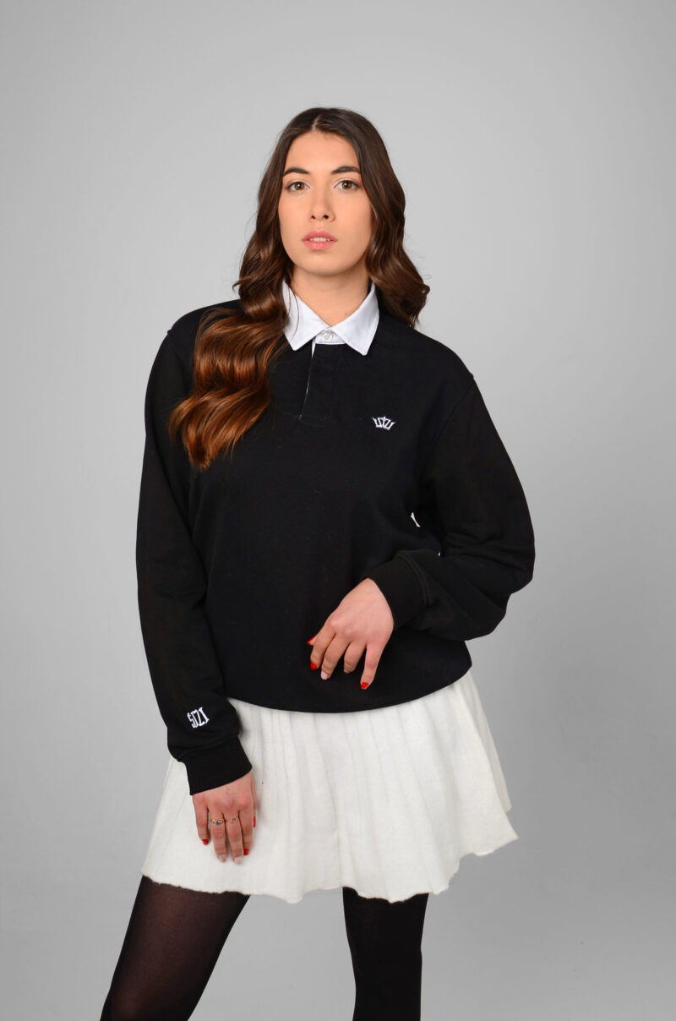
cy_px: 510
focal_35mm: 52
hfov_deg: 25.6
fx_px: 1485
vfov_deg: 37.9
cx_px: 338
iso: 100
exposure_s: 1/125
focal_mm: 35
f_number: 8
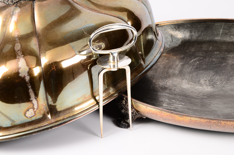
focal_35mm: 93
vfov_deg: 14.6
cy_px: 78
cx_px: 117
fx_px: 603
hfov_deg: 22.0
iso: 100
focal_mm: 62
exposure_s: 1/160
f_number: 14
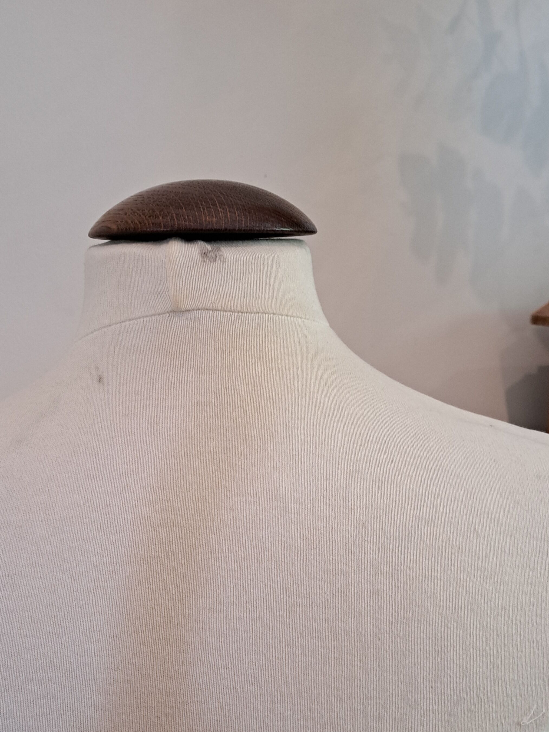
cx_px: 188
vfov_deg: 45.5
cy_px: 447
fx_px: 867
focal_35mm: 41
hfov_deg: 34.8
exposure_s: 1/50
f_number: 1.8
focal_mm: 5.23
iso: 200
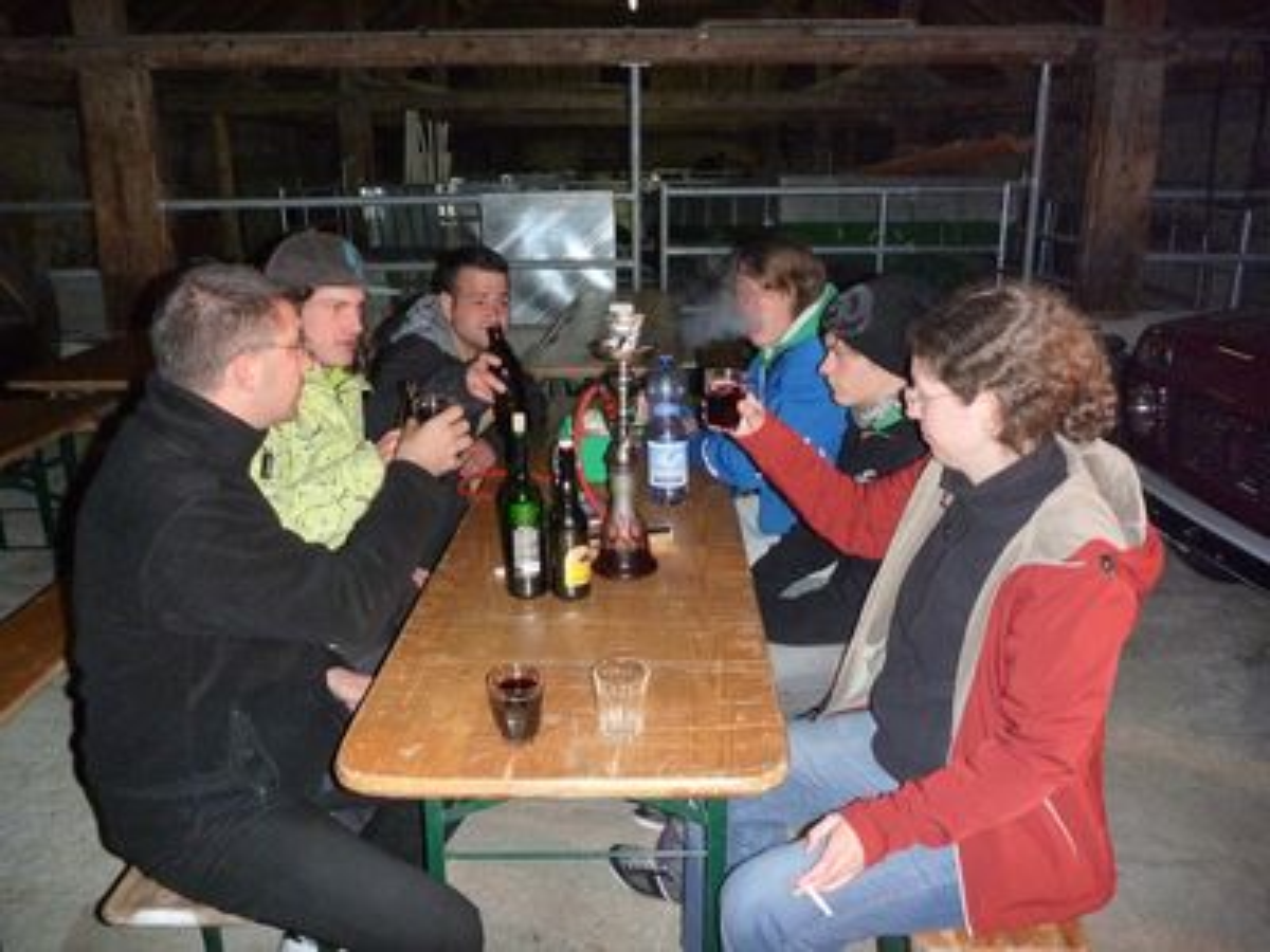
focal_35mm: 28
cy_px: 476
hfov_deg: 63.4
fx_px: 1027
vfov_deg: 49.7
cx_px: 635
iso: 640
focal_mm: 4.9
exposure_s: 1/30
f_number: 3.3
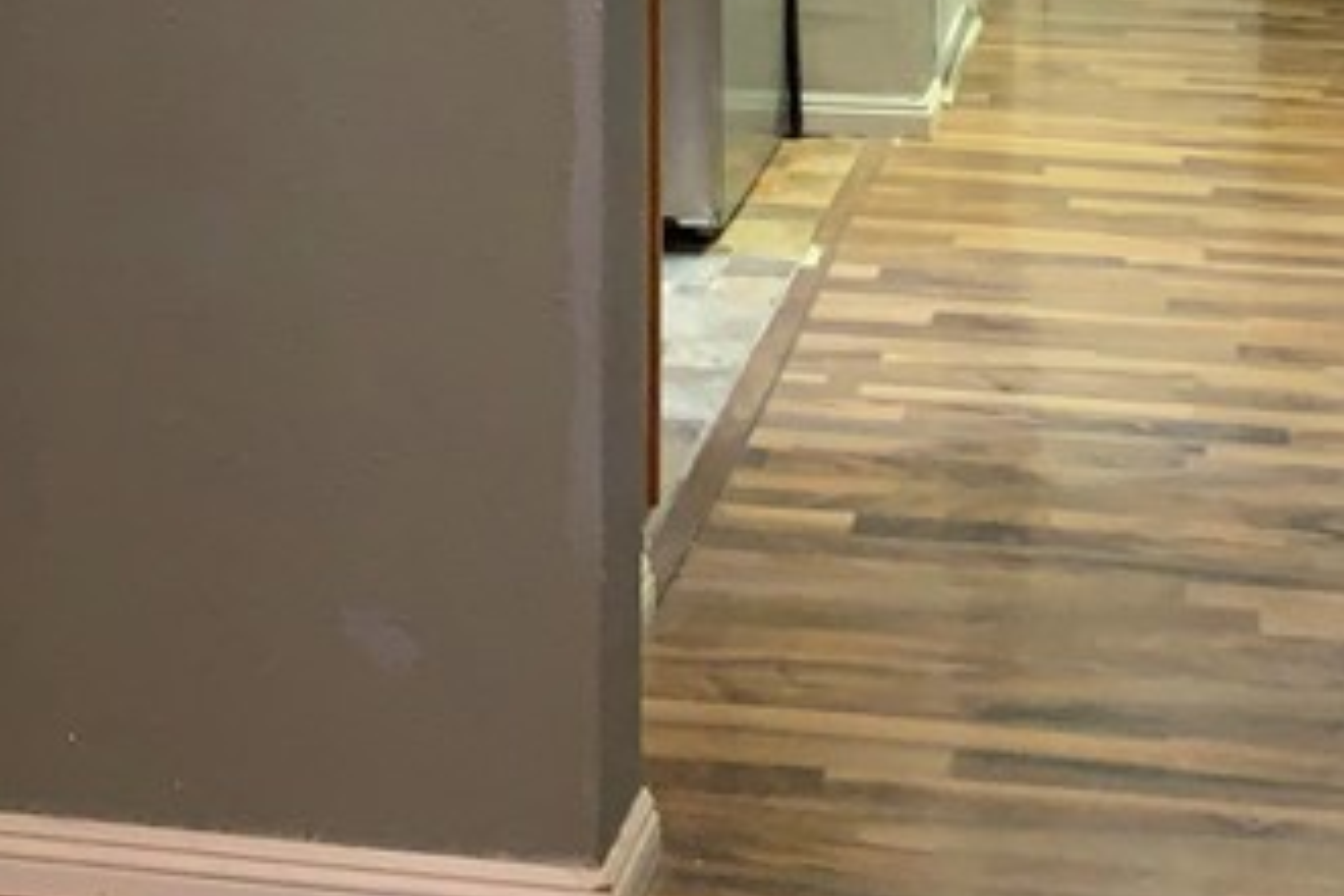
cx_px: 639
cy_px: -525
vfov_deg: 14.9
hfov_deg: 24.2
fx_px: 3136
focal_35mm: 84
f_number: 1.8
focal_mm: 4.25
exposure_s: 1/60
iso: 320
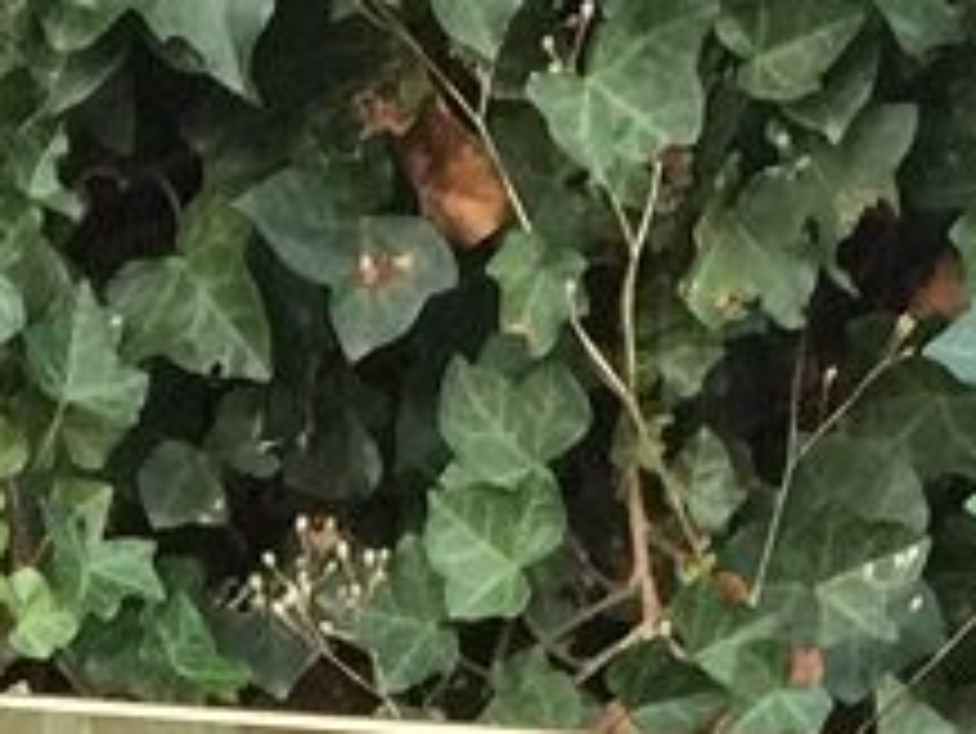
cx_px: 36
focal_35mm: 218
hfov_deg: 9.0
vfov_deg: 6.0
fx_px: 6150
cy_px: 2720
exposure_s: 1/17
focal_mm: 4.15
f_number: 2.2
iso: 40
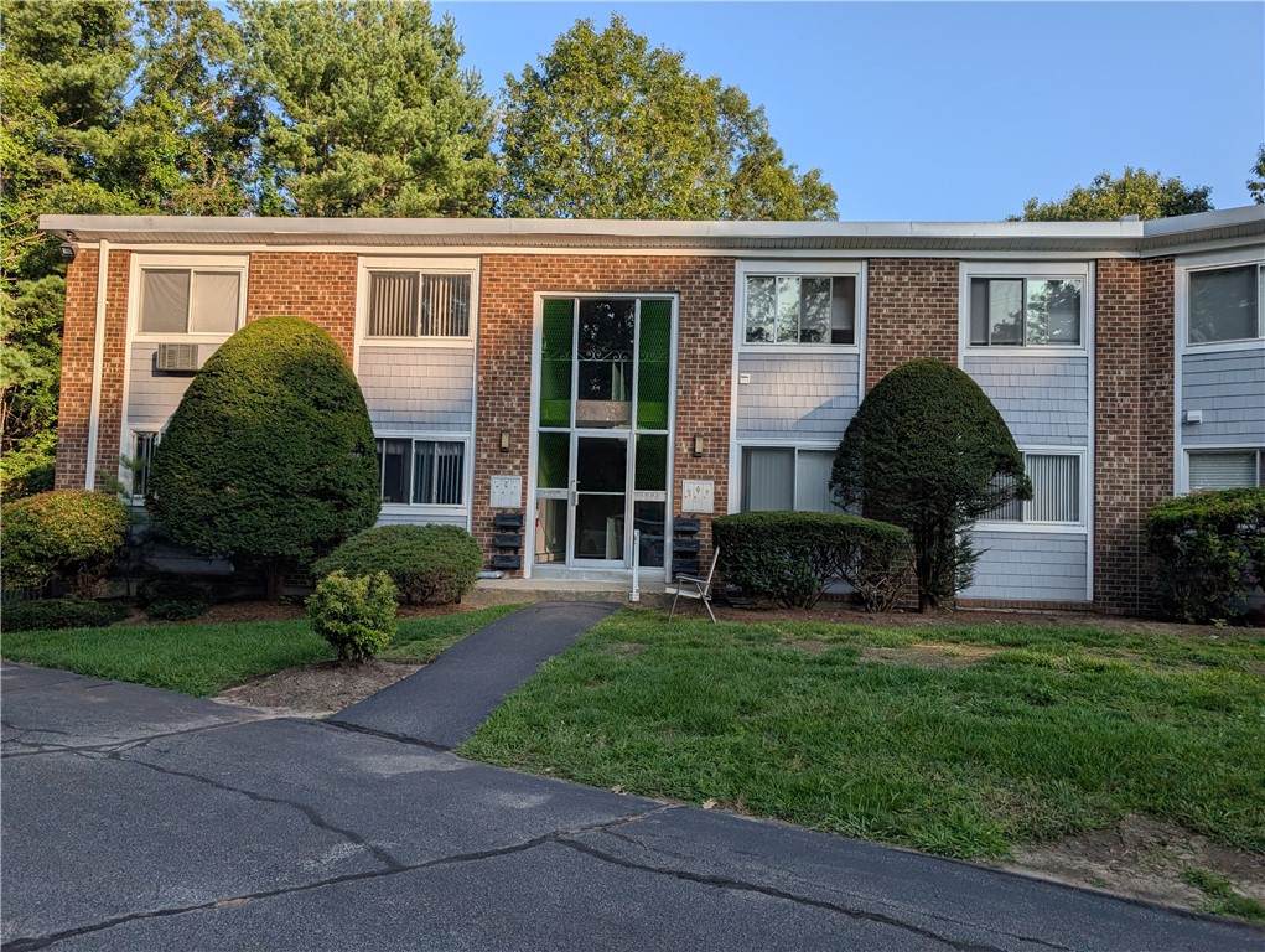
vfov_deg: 56.9
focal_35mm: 24
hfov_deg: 71.5
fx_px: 878
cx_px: 632
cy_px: 476
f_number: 1.68
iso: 19
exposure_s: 1/735
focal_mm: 6.9
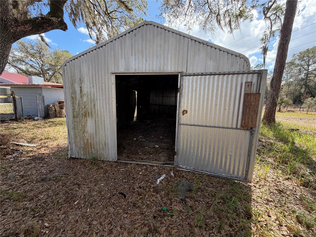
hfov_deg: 102.1
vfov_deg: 85.7
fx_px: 128
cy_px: 118
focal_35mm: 14
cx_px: 158
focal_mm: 2.22
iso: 50
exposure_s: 1/502
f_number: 2.2
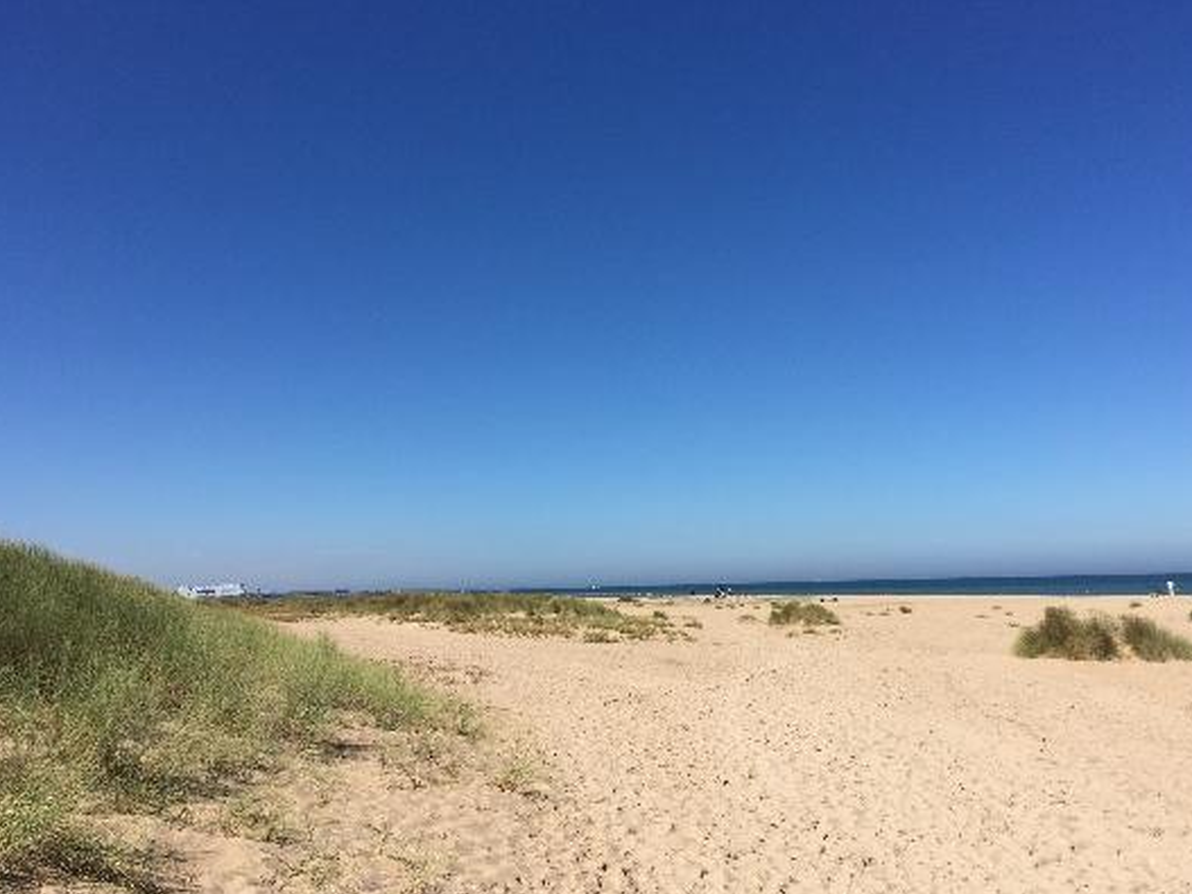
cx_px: 631
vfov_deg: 42.9
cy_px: 432
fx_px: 1136
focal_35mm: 33
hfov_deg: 55.3
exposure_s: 1/3300
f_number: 2.2
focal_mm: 4.15
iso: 32
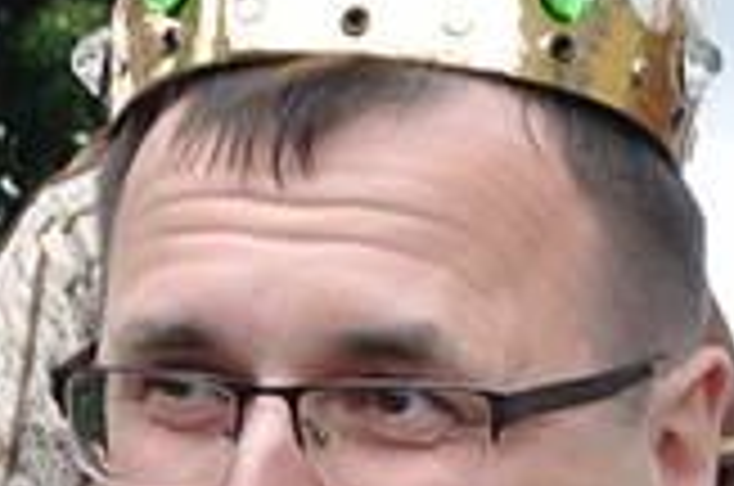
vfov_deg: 4.6
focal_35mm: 297
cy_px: 875
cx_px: 365
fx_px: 6044
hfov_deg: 7.0
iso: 1250
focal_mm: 38
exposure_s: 1/500
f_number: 11
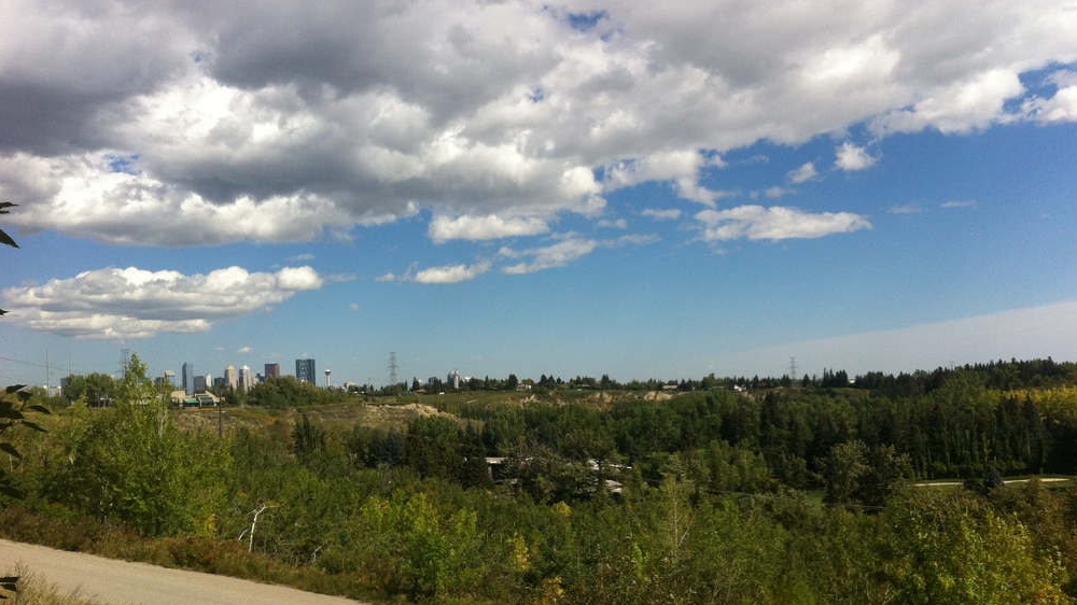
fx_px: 1114
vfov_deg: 30.3
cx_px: 531
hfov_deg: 51.6
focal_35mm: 39
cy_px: 368
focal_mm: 3.85
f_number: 2.8
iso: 80
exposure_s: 1/2011
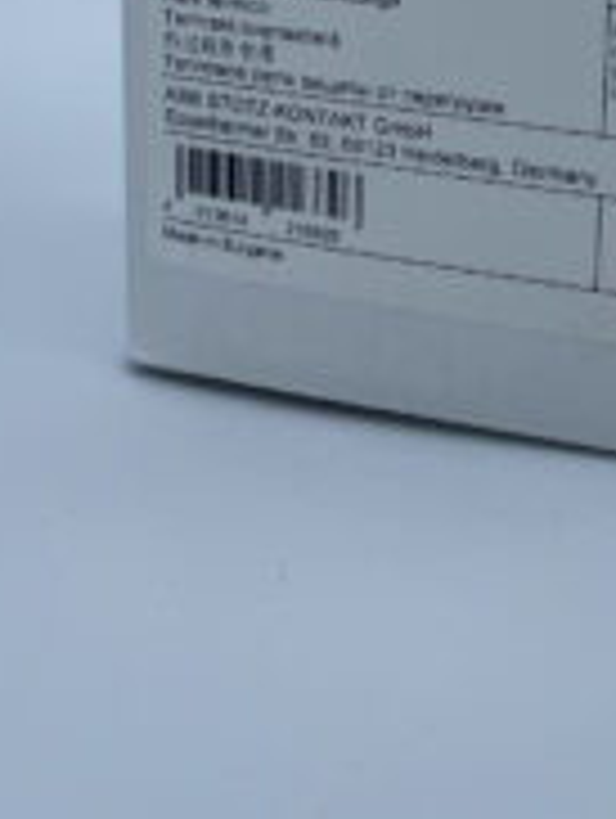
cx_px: 499
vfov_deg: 30.9
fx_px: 1349
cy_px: -32
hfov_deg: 25.3
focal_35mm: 57
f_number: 1.6
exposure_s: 1/2353
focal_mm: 4.2
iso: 32
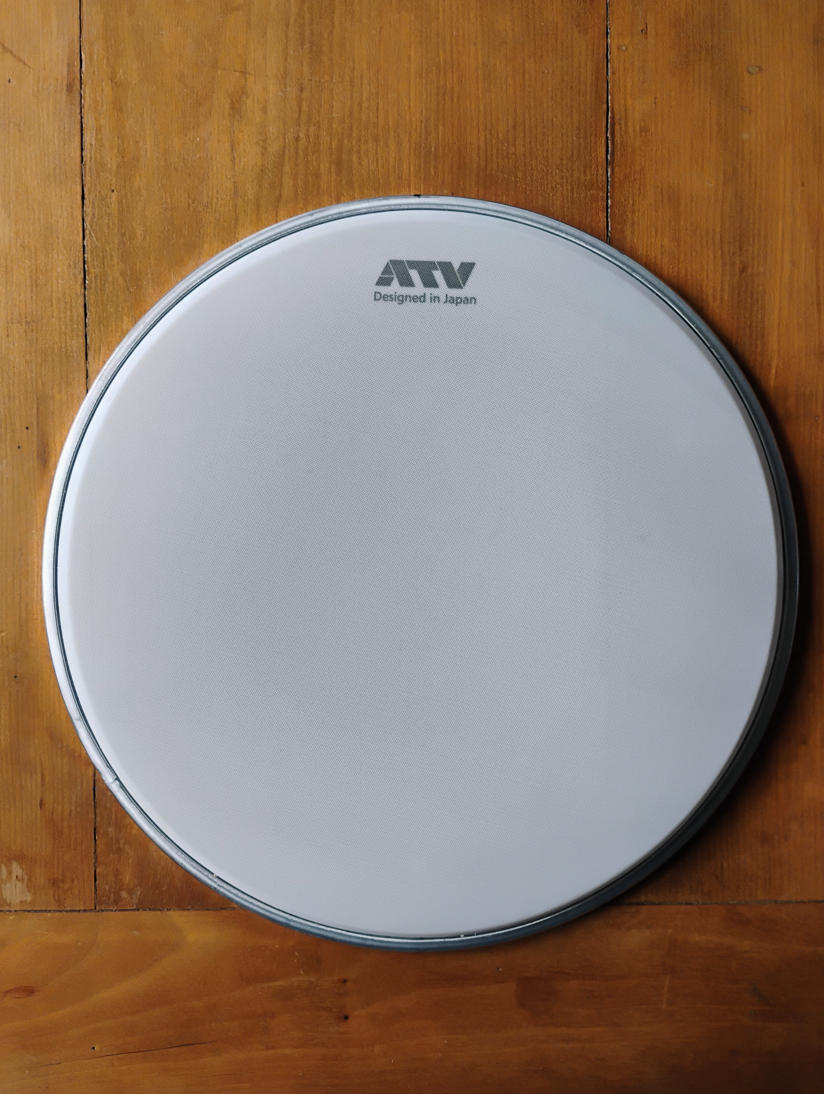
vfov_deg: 63.4
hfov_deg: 49.9
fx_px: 887
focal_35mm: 28
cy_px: 547
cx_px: 412
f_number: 1.8
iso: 322
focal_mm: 4.26
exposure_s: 1/50
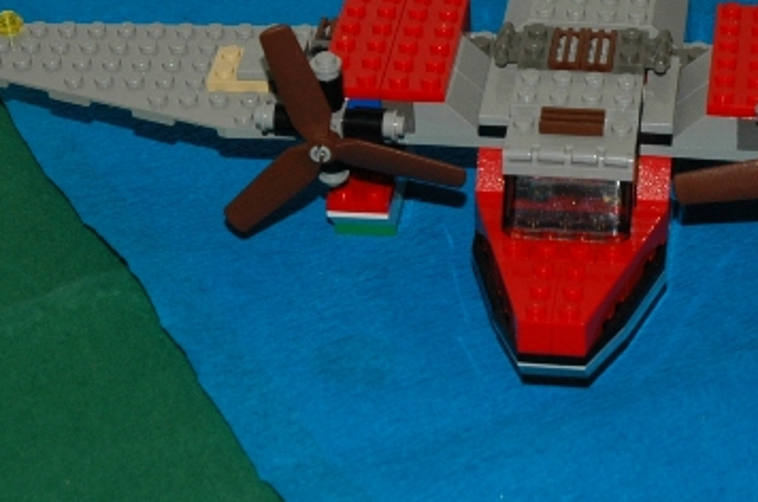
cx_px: 556
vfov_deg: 10.1
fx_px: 2837
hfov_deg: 15.2
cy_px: 35
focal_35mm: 135
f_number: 8
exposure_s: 1/60
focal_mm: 40
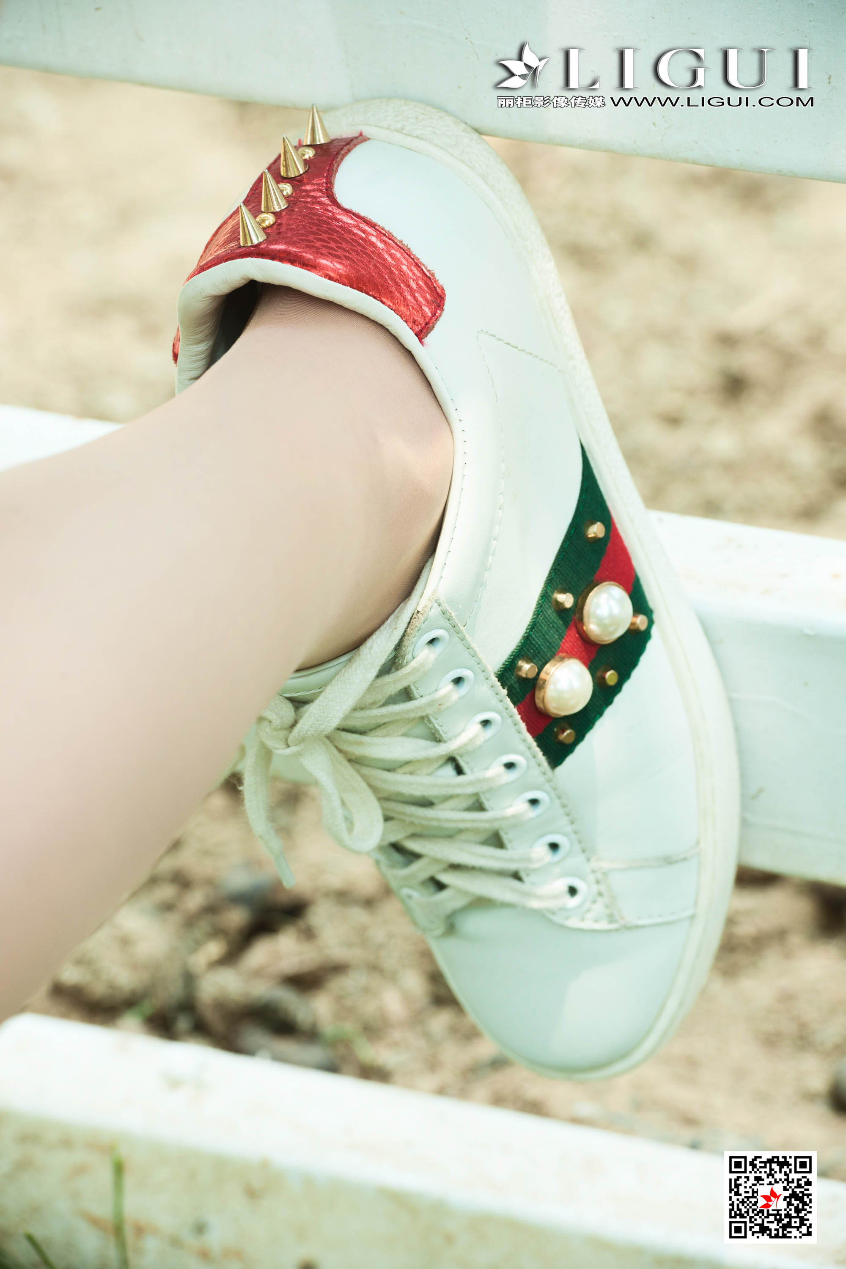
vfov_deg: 10.3
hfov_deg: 6.9
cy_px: 634
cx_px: 423
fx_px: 7049
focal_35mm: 200
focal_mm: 200
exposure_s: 1/125
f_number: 9
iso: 250
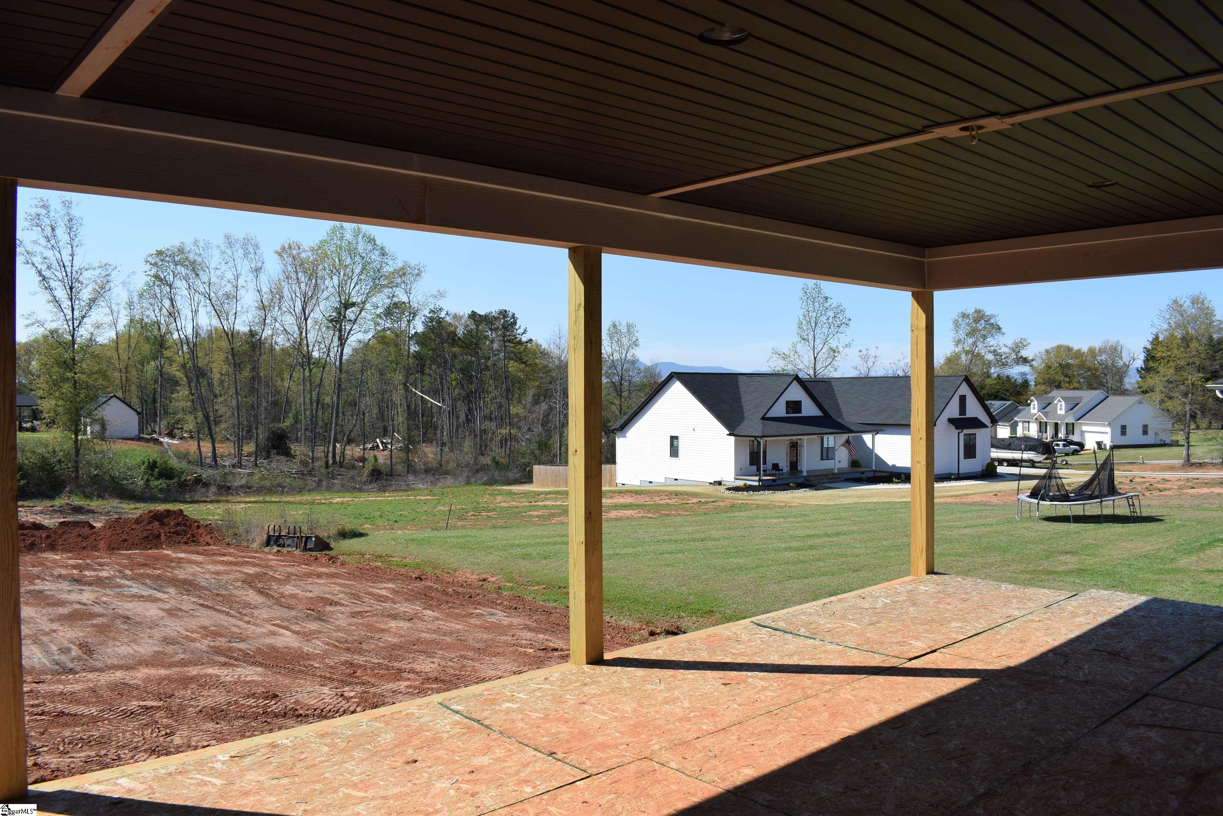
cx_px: 612
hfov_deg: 67.4
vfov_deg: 47.9
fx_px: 917
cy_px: 408
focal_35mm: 27
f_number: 9
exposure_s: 1/320
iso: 200
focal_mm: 18
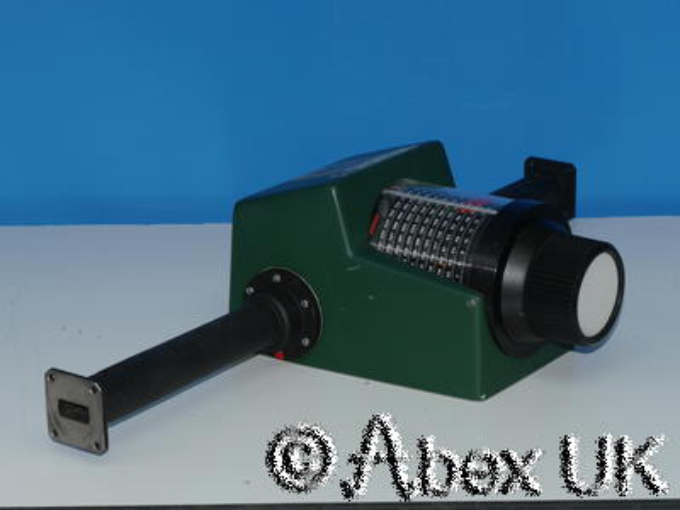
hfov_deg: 17.9
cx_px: 340
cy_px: 255
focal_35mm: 110
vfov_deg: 13.5
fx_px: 2161
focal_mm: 55
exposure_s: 1/60
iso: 400
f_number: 11
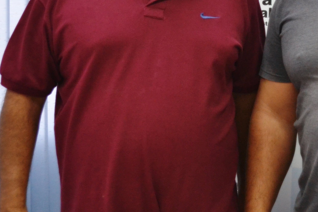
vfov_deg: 12.1
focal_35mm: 112
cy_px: 2
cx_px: 303
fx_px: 989
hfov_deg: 17.9
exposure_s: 1/100
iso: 1600
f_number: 5
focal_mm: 34
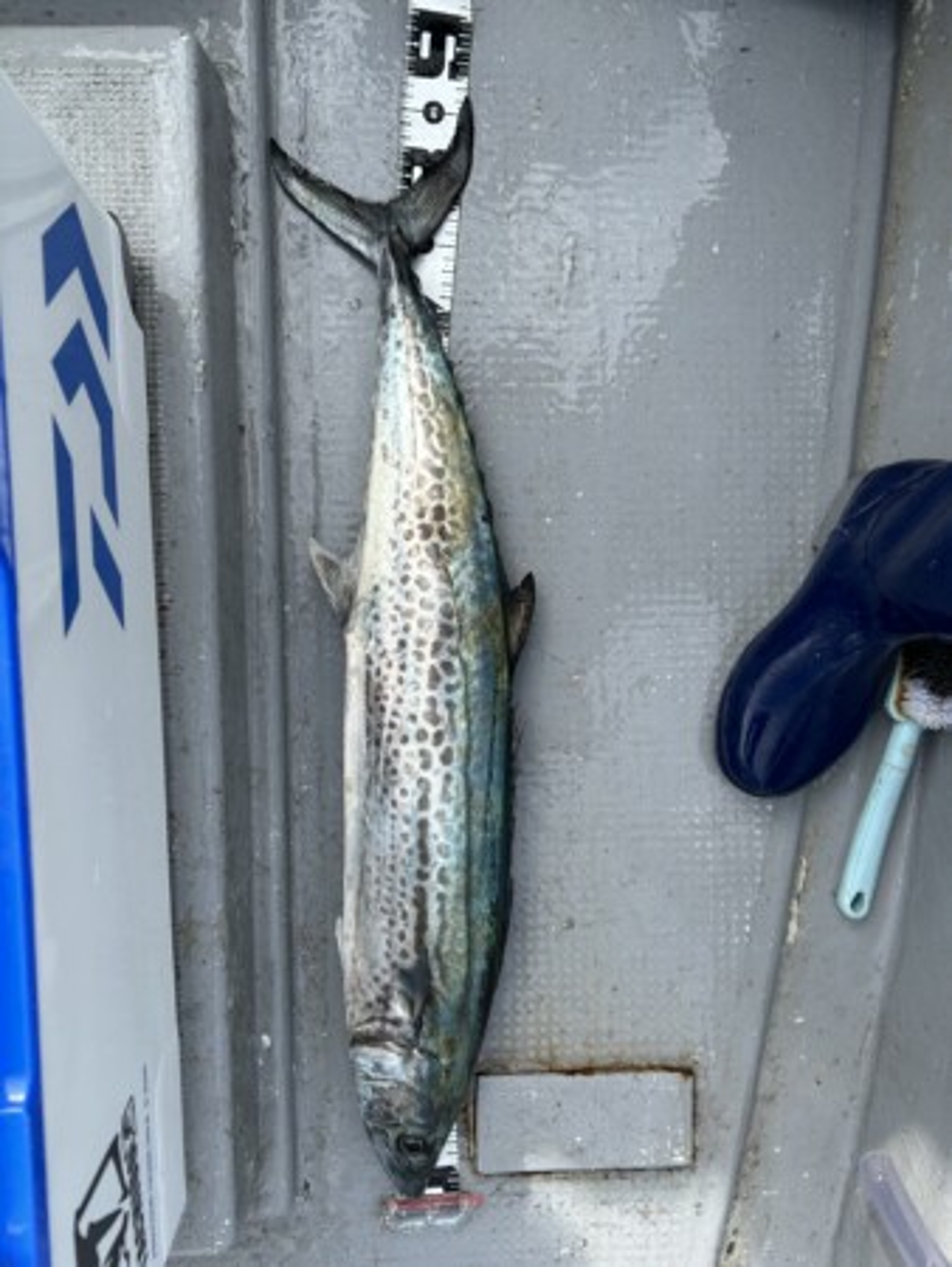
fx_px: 952
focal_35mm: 26
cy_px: 634
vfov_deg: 67.3
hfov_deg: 53.1
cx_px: 476
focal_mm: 5.7
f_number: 1.5
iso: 50
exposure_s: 1/1468
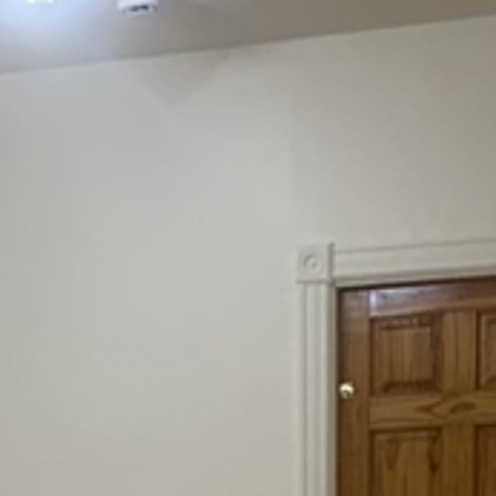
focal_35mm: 102
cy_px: 960
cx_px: 69
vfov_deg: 14.5
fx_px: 1654
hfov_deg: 16.9
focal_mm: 4.25
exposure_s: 1/60
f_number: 1.8
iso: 200
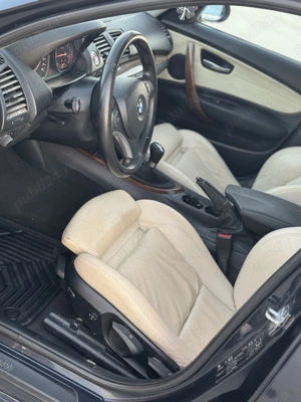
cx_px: 150
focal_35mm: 48
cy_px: 201
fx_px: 557
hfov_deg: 30.3
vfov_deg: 39.7
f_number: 1.78
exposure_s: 1/60
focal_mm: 6.76
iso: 160
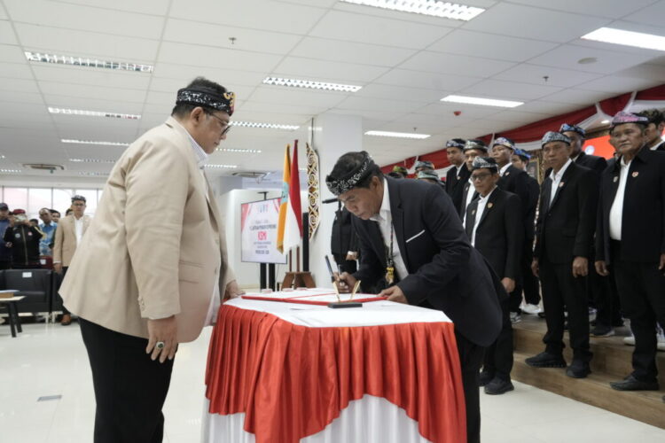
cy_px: 222
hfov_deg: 61.9
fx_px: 554
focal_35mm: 30
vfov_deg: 43.6
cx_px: 332
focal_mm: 30
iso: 5000
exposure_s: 1/100
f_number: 6.3
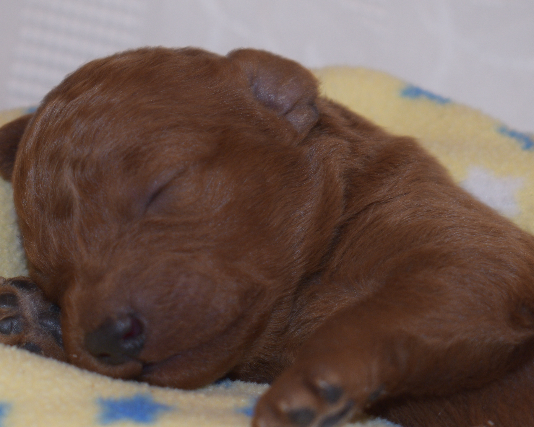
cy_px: 238
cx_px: 276
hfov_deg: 13.7
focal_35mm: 141
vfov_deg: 10.9
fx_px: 2228
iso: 280
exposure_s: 1/30
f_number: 5.3
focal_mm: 48
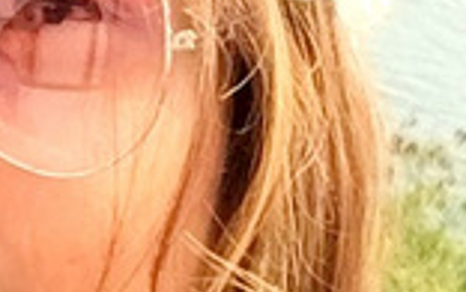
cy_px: 399
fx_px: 2137
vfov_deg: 7.7
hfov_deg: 12.4
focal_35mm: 168
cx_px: 131
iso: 32
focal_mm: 2.65
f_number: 2.2
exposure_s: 1/451
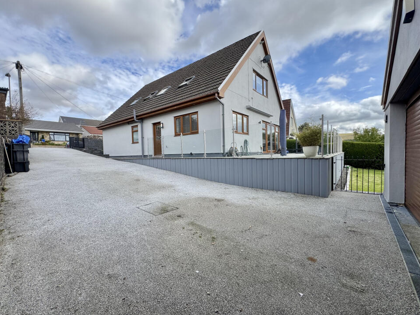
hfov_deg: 98.1
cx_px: 203
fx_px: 182
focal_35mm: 15
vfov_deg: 81.7
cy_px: 160
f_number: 2.2
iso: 40
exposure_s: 1/681
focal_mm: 2.22
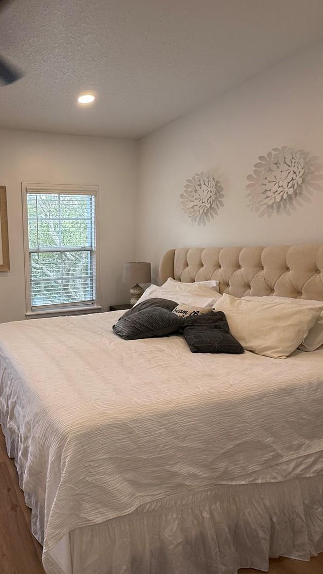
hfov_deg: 47.7
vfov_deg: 83.8
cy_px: 287
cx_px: 28
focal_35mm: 21
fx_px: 320
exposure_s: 1/99
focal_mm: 2.22
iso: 64
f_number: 2.2
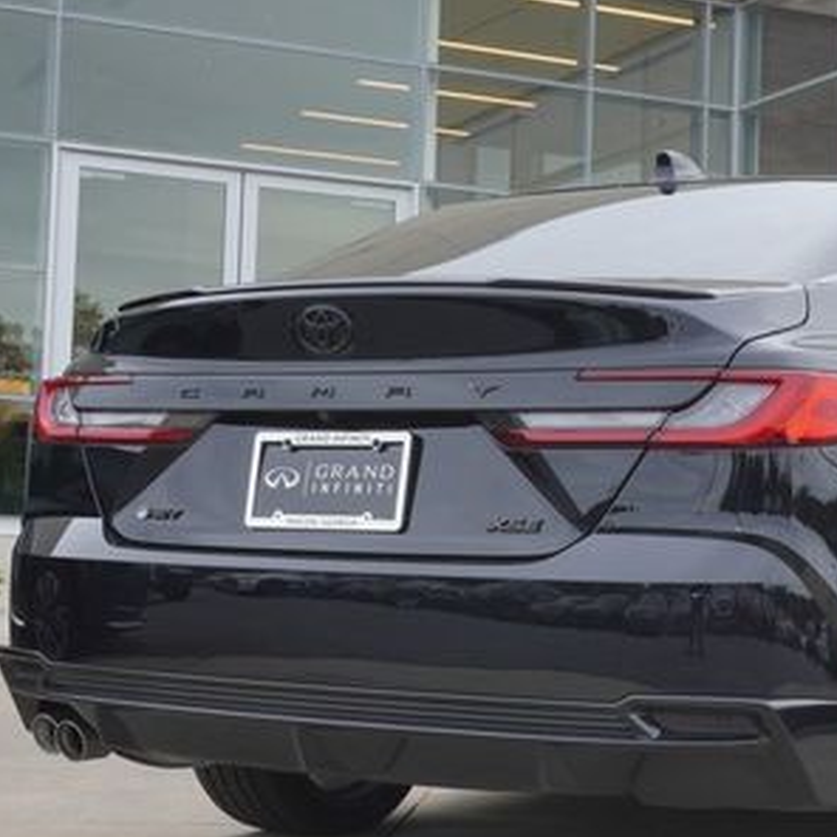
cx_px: 690
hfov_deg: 21.4
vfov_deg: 21.7
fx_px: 2186
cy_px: 414
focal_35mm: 80
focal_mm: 29
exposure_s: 1/60
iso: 160
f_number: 13
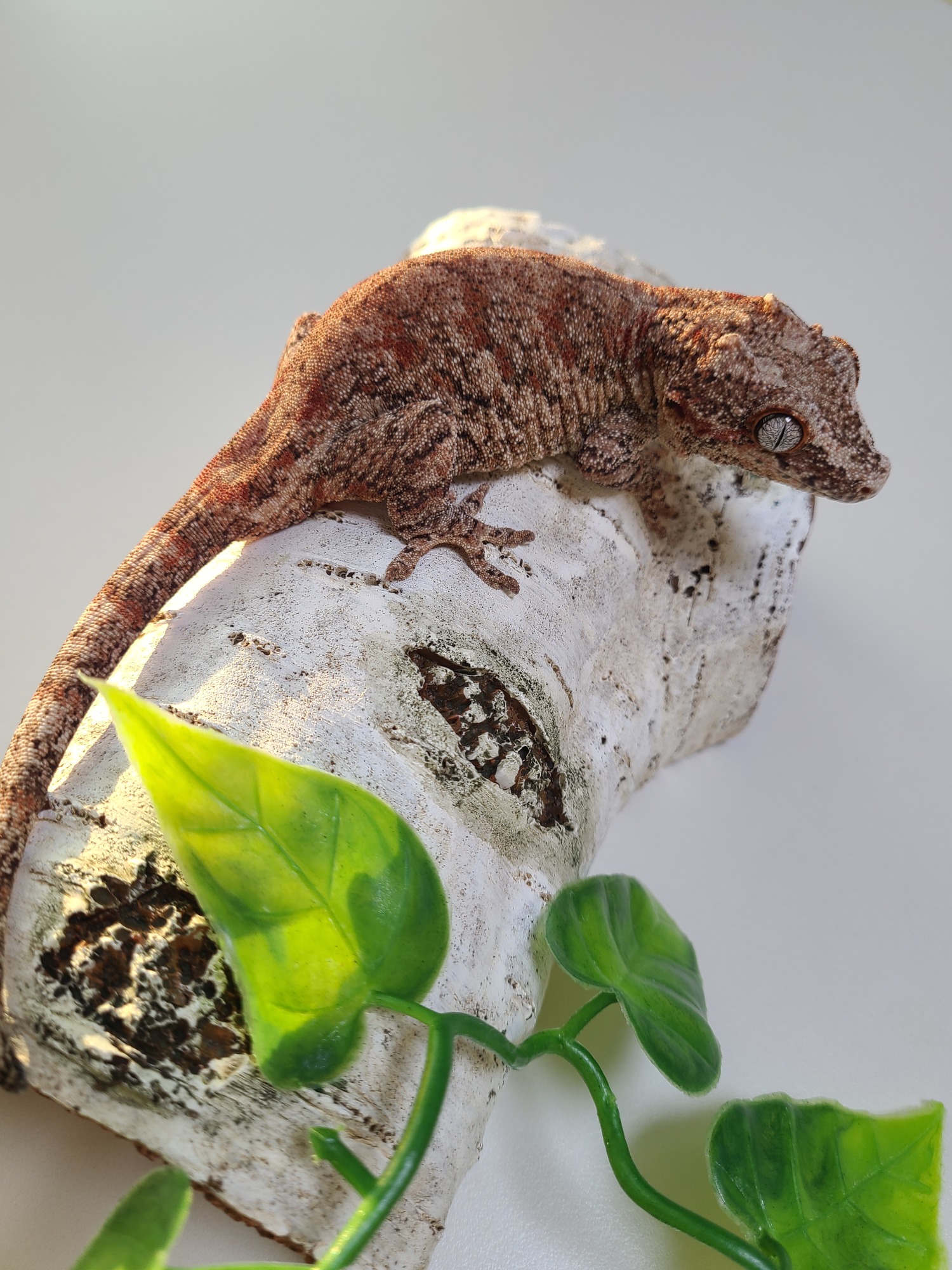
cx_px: 476
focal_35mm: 26
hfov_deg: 53.1
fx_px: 953
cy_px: 635
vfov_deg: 67.3
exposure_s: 1/60
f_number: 1.8
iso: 40
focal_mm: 5.4
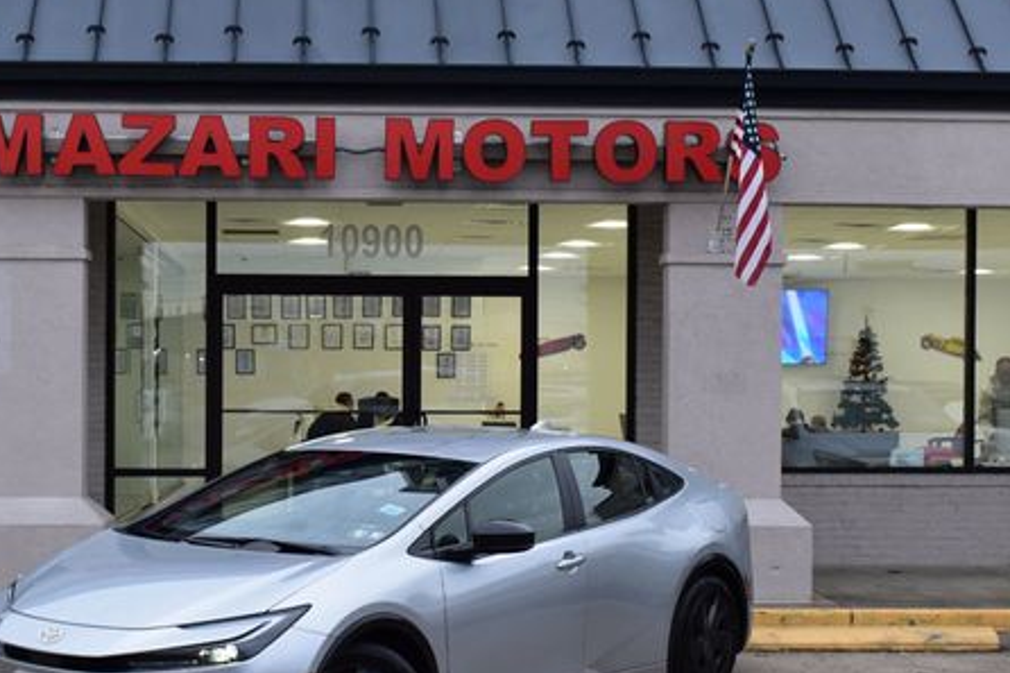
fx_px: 1871
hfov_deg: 30.1
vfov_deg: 20.3
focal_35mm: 67
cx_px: 399
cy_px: 417
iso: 400
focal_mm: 31
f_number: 7.1
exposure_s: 1/40
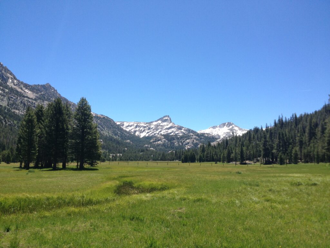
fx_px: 334
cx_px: 165
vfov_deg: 40.7
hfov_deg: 52.6
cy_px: 124
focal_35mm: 35
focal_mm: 4.28
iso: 50
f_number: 2.4
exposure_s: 1/1346
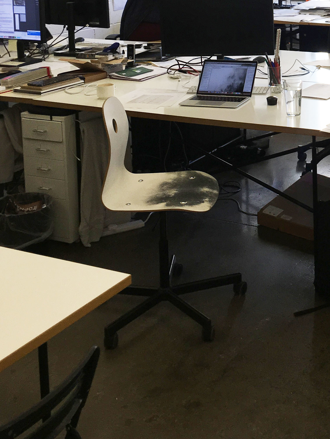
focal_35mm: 58
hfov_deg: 24.3
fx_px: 737
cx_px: 315
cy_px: 25
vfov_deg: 31.3
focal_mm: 4.15
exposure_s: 1/100
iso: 25
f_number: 2.2
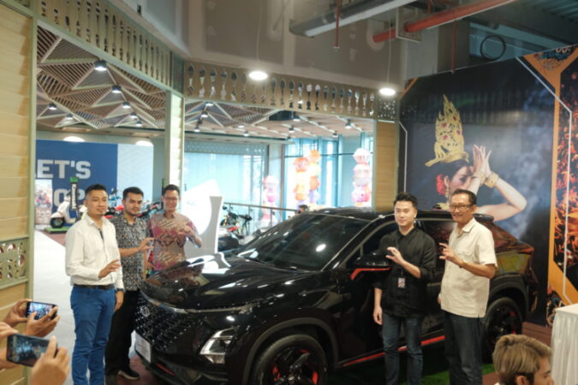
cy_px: 192
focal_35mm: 32
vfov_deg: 41.1
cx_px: 289
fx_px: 514
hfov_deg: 58.7
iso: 4000
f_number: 2.8
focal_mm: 21.3
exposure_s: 1/100
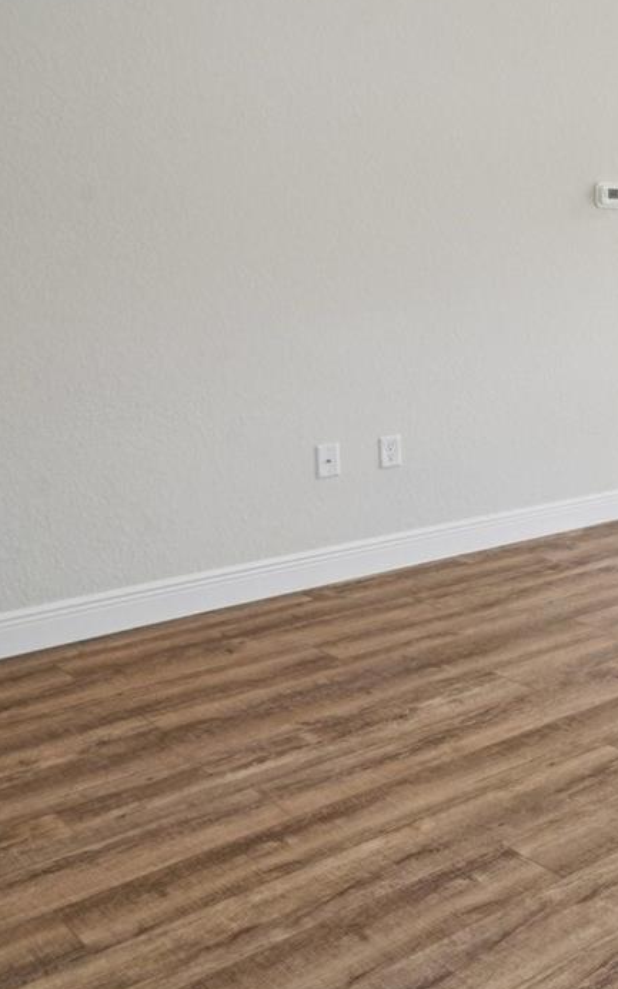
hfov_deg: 22.5
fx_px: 1078
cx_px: 1046
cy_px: 261
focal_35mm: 40
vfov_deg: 47.6
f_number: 9
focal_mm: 17
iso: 400
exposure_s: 1/15
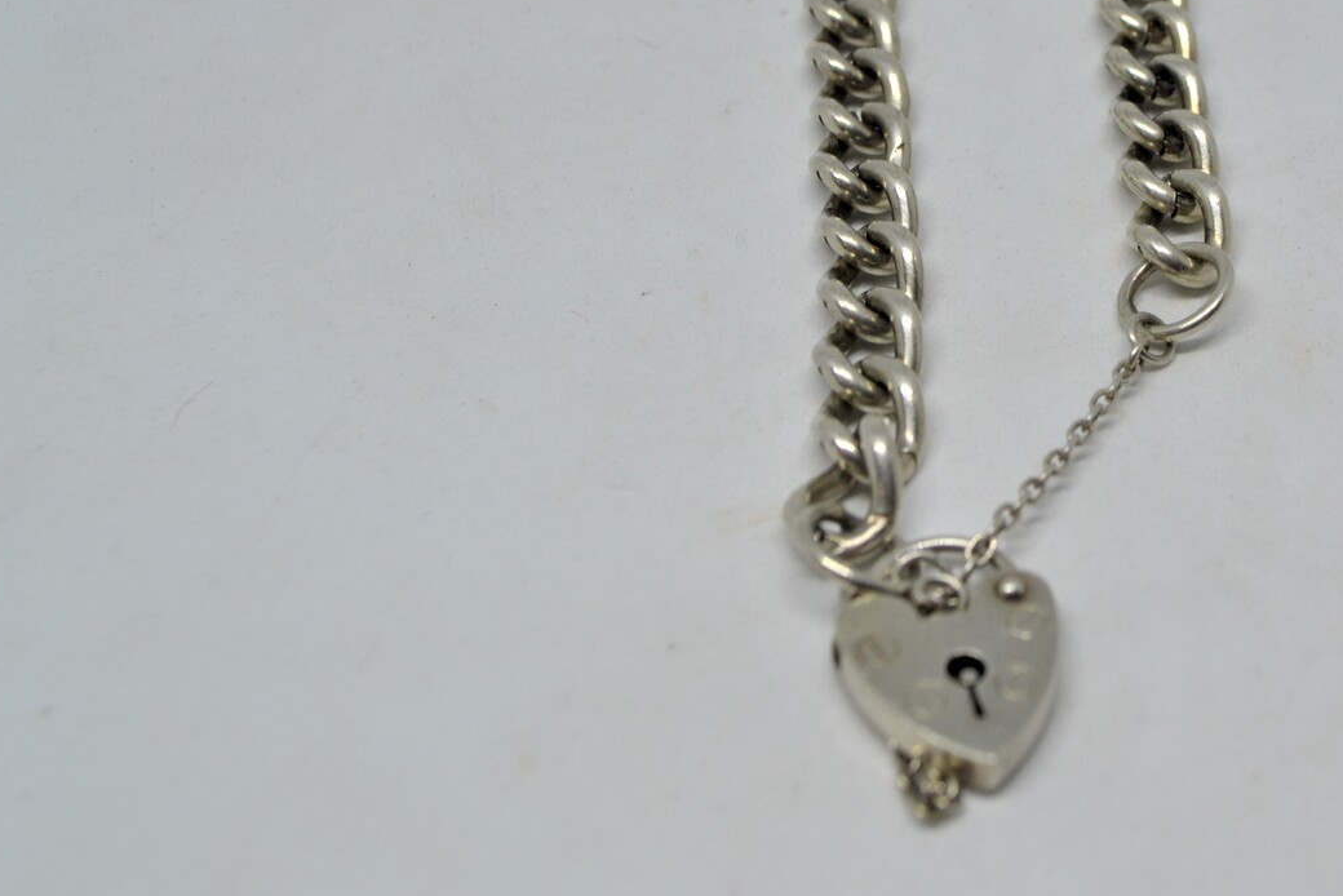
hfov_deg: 32.7
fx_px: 2239
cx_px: 1016
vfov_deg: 22.4
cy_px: 225
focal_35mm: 60
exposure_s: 1/60
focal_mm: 26
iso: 400
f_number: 8
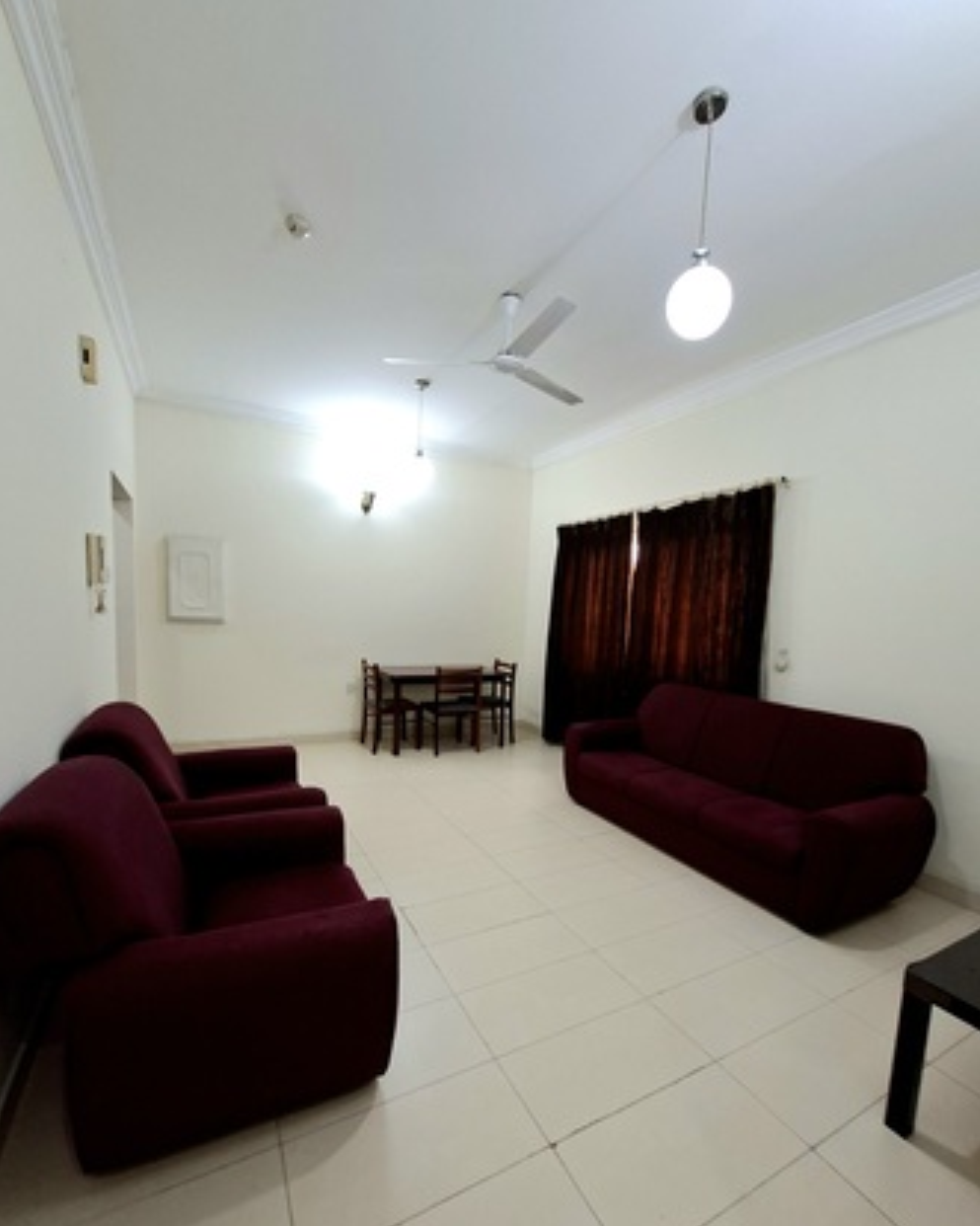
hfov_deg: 88.0
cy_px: 674
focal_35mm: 14
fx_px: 508
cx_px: 499
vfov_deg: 100.4
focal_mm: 1.74
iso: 160
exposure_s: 1/25
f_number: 2.2
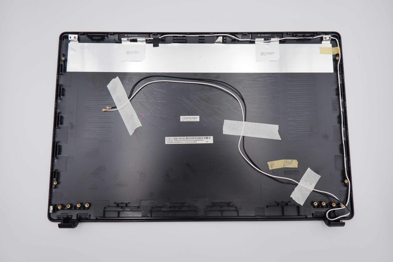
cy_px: 131
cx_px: 196
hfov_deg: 76.1
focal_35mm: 23
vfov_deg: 55.1
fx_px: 251
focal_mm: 15
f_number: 6.4
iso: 1250
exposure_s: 1/400
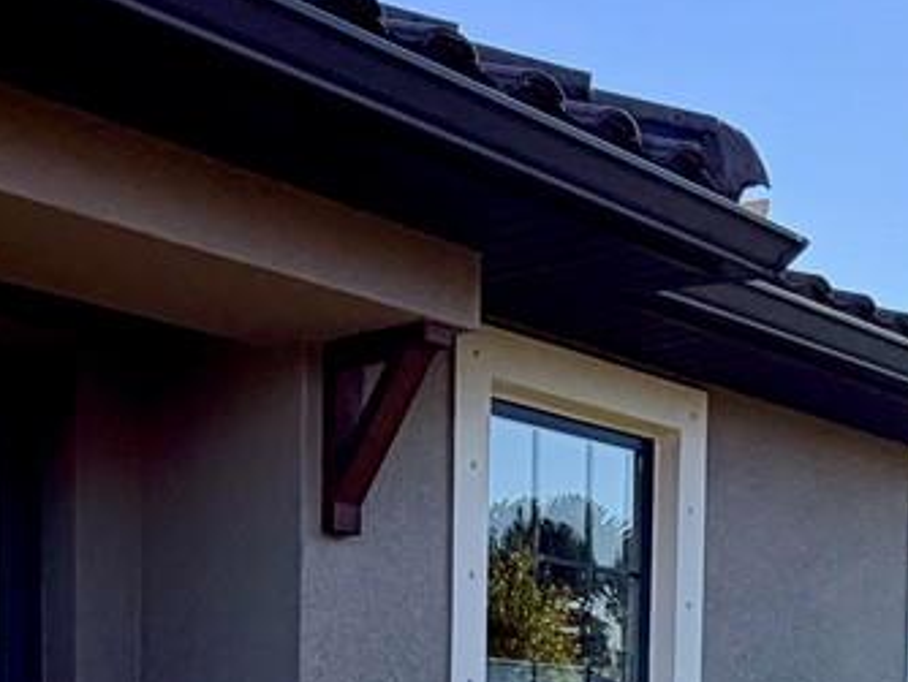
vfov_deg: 20.2
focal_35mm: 67
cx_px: 511
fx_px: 1759
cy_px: 872
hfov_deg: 28.9
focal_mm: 2.22
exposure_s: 1/545
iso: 40
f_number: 2.2
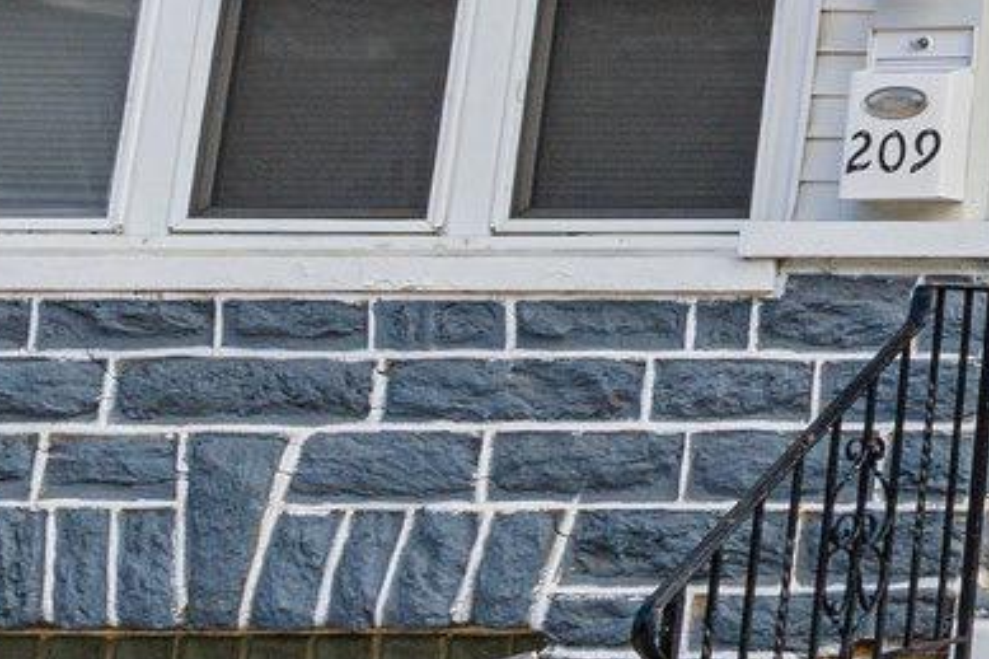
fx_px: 2818
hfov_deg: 13.8
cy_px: -141
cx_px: 2403
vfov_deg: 13.0
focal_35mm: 103
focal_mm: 19.5
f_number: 11
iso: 640
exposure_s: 1/500
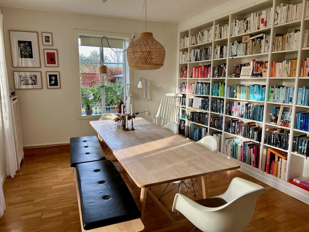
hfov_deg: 67.3
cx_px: 154
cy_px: 116
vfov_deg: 53.1
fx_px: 232
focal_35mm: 26
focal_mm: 5.7
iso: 50
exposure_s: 1/121
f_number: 1.5
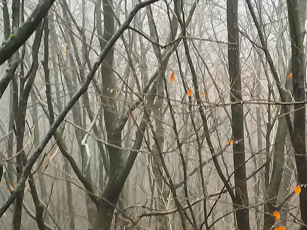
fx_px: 940
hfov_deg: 18.4
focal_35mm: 106
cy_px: 311
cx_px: 236
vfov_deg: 13.4
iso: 200
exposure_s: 1/33
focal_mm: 4.15
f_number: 2.2
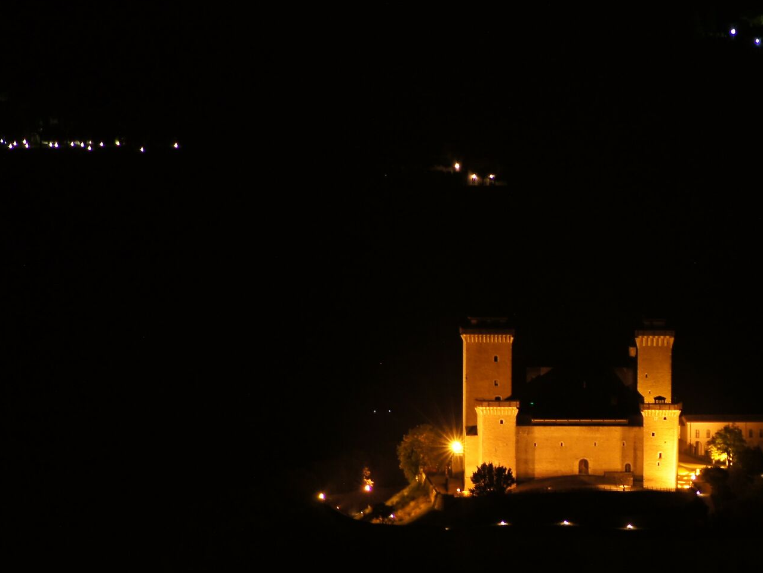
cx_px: 647
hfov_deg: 4.1
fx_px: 10736
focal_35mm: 487
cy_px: 449
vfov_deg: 3.1
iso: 400
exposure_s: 1/1.25
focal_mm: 180
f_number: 5.6
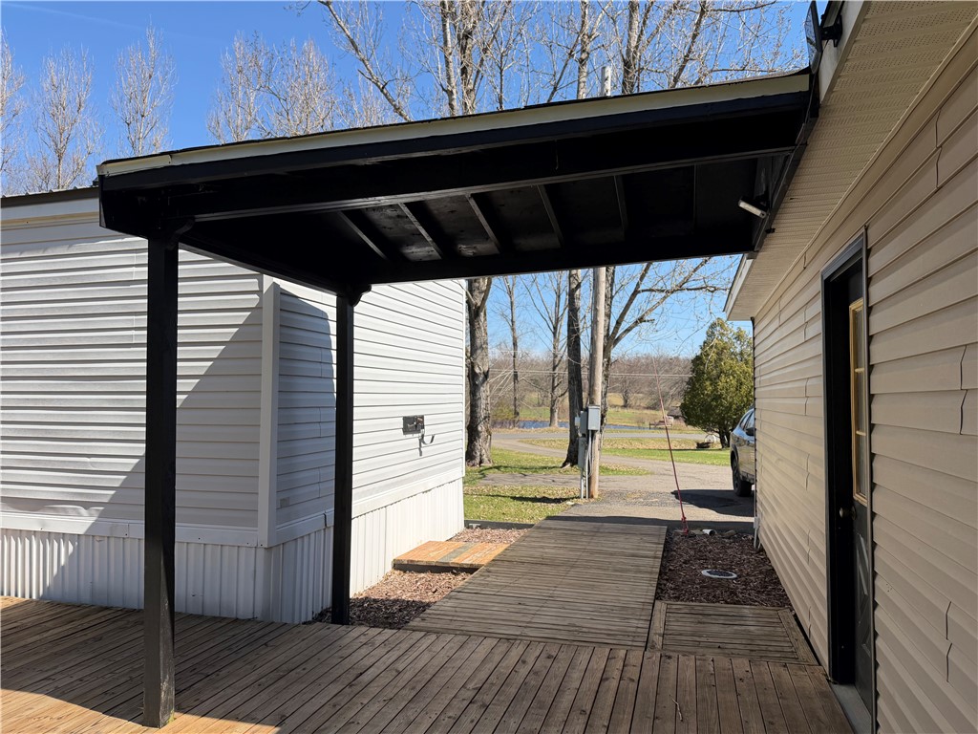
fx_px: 678
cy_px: 367
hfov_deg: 71.6
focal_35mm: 24
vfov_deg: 56.8
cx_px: 489
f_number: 1.78
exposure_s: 1/4673
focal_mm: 6.76
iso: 100
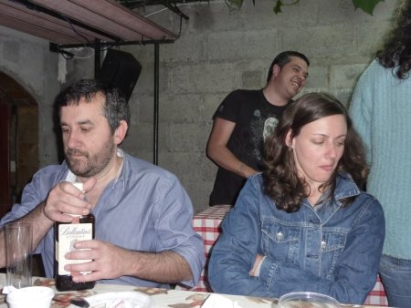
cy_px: 154
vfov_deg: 41.8
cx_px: 206
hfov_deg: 53.9
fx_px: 404
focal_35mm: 34
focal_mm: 4.7
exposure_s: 1/30
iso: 160
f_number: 3.4
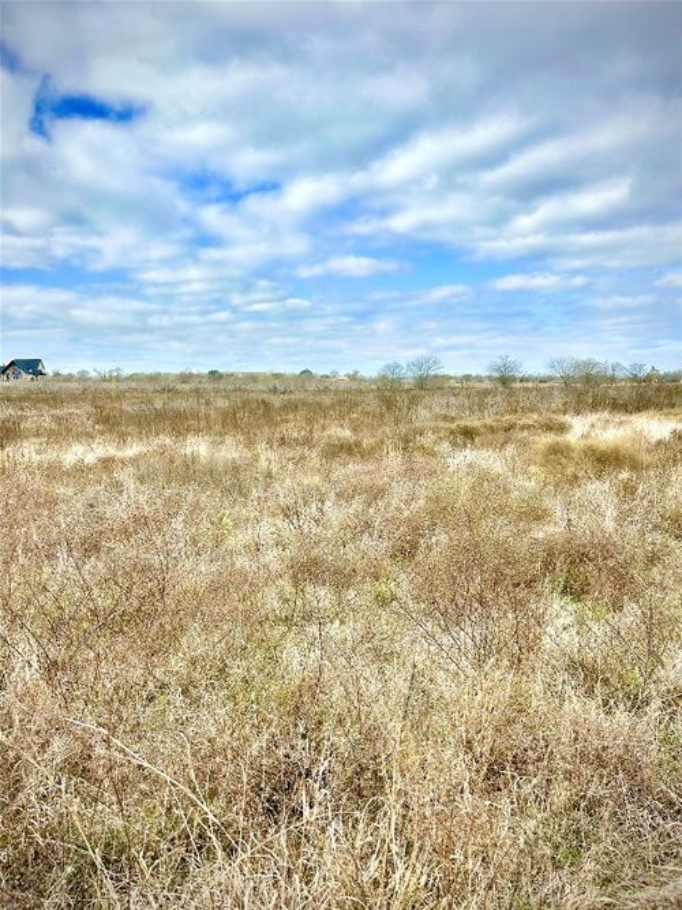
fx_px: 683
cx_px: 341
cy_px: 455
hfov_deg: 53.0
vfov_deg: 67.3
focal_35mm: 26
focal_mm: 5.7
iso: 50
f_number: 1.5
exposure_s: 1/4115
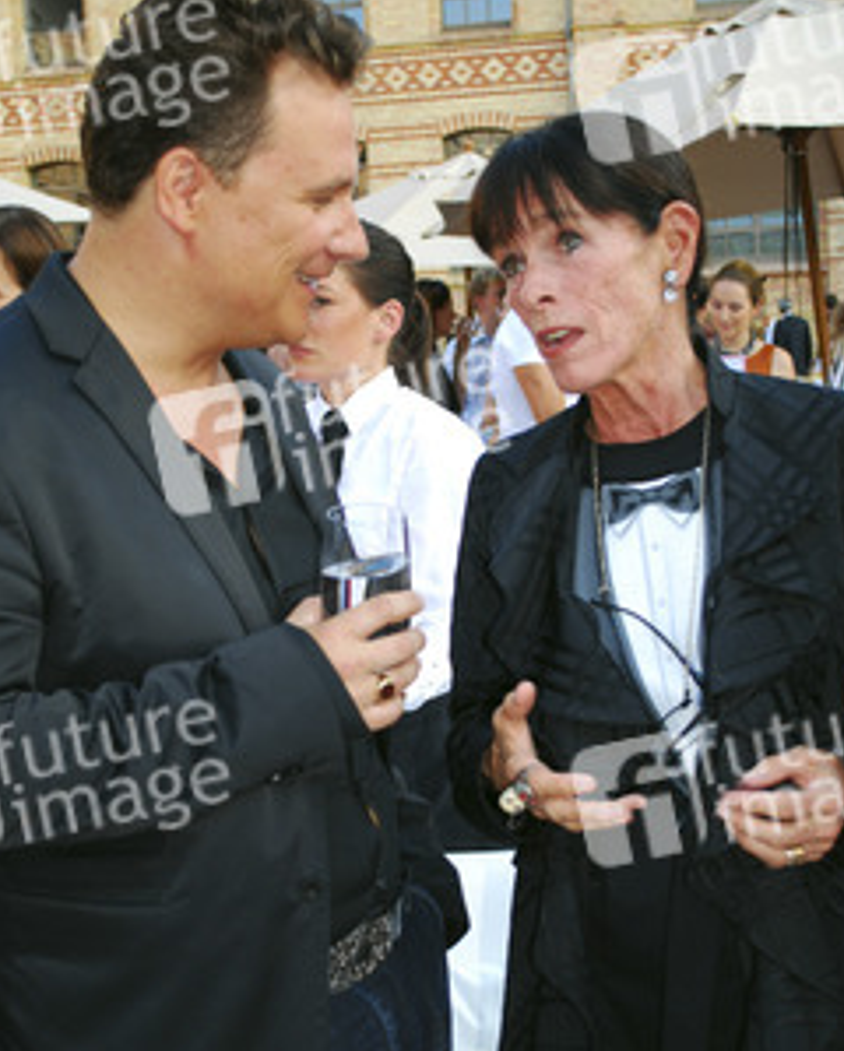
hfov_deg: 27.8
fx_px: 1702
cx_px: 436
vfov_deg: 34.3
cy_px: 608
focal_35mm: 55
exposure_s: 1/60
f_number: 4.8
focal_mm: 29
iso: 200
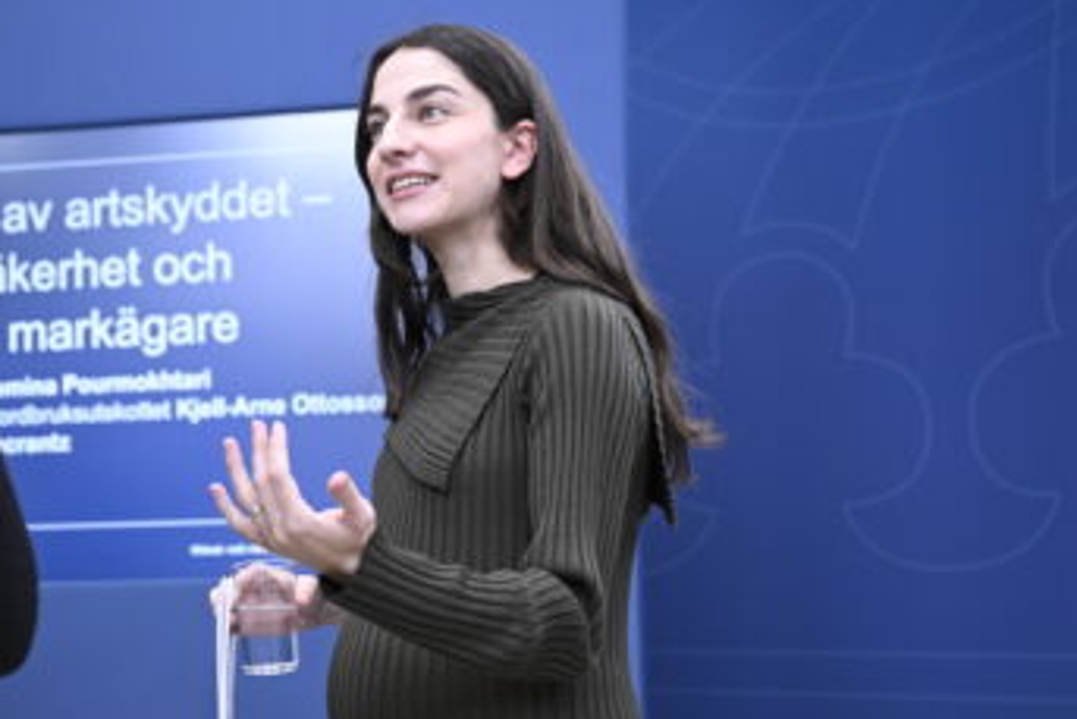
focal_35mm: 59
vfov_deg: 23.0
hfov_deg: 33.9
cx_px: 480
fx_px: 1766
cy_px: 443
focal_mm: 45
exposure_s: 1/320
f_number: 3.5
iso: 2000
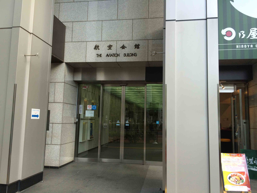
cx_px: 128
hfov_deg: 61.7
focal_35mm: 29
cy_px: 96
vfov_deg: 48.2
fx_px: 215
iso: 32
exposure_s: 1/129
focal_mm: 4.15
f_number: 2.2
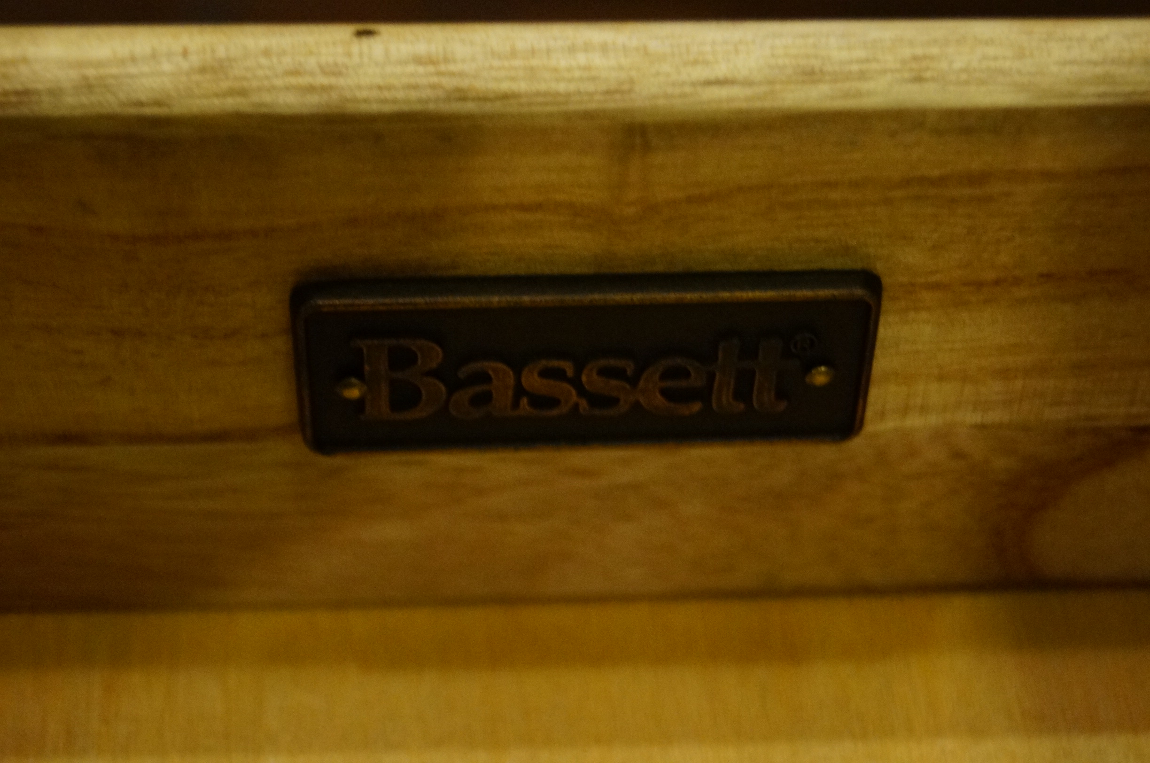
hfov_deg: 24.7
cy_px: 382
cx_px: 575
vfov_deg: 16.5
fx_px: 2631
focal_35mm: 82
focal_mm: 55
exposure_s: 1/20
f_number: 5.6
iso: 3200
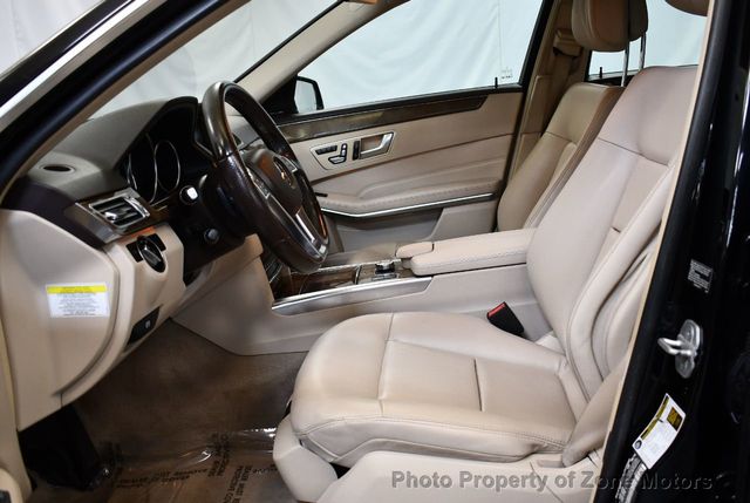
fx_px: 751
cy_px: 252
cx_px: 375
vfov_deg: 37.0
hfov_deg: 53.1
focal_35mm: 36
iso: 900
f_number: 3.5
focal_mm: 18
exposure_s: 1/125
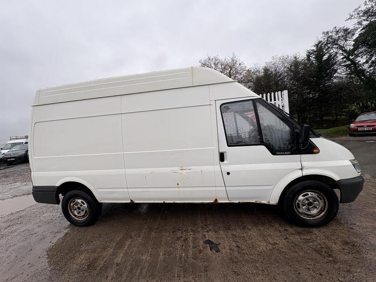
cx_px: 188
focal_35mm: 14
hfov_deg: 102.1
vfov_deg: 85.7
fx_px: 152
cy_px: 141
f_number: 2.2
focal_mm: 2.22
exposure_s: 1/275
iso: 40
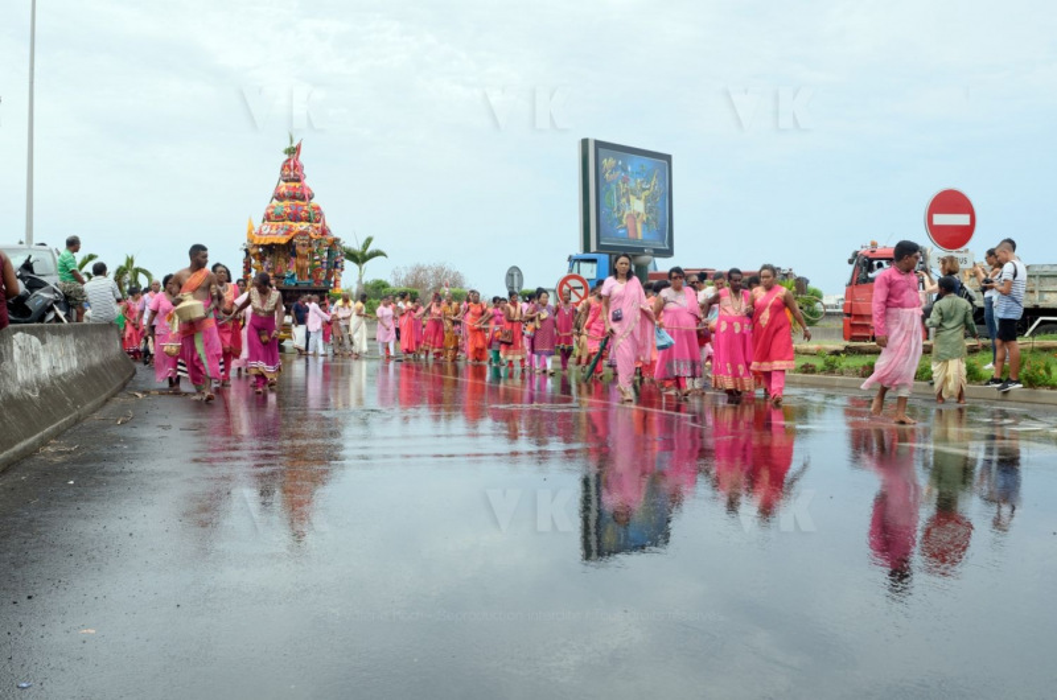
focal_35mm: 36
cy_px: 350
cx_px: 528
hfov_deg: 53.2
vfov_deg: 36.7
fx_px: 1055
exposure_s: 1/200
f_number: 8
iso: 200
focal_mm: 24
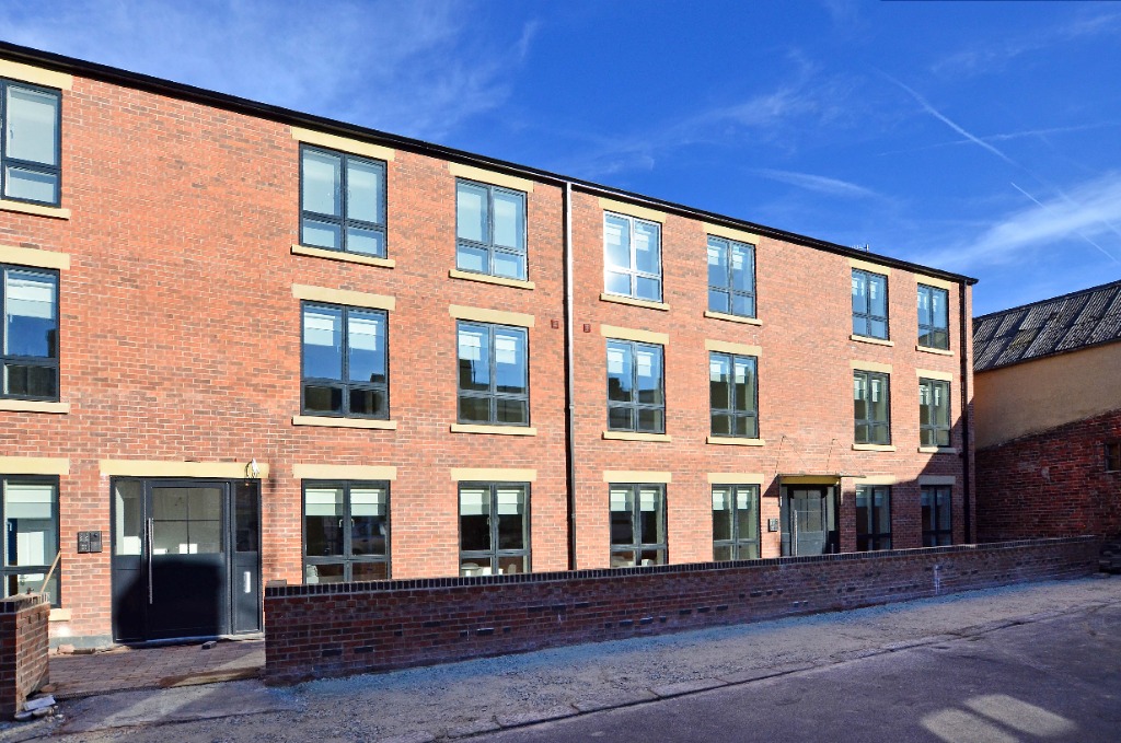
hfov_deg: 95.1
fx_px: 513
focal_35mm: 16
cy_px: 372
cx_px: 560
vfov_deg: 71.9
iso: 320
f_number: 8
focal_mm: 11
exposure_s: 1/640
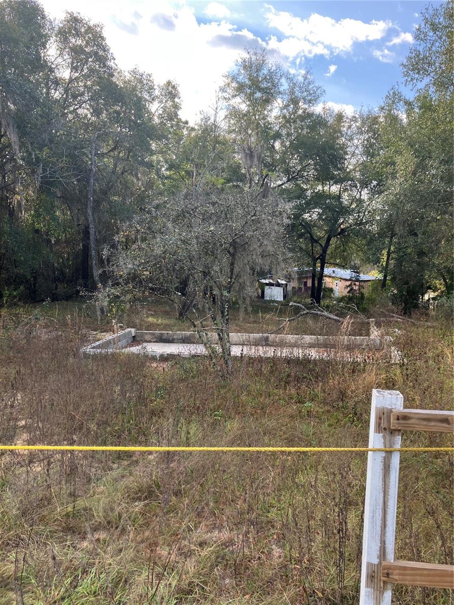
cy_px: 302
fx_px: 490
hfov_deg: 49.7
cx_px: 227
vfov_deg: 63.4
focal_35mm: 28
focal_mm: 3.99
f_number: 1.8
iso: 32
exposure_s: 1/286
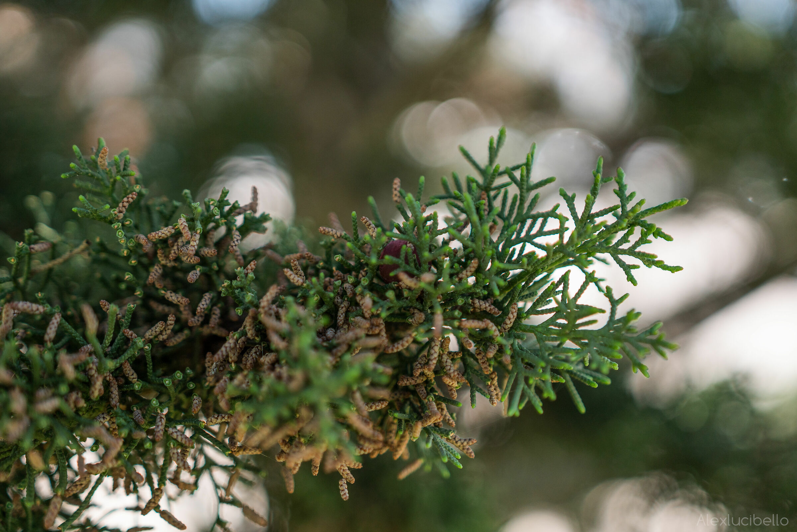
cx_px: 398
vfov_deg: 25.8
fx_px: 1162
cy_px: 266
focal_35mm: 52
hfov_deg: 37.9
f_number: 1.8
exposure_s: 1/1250
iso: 100
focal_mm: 35
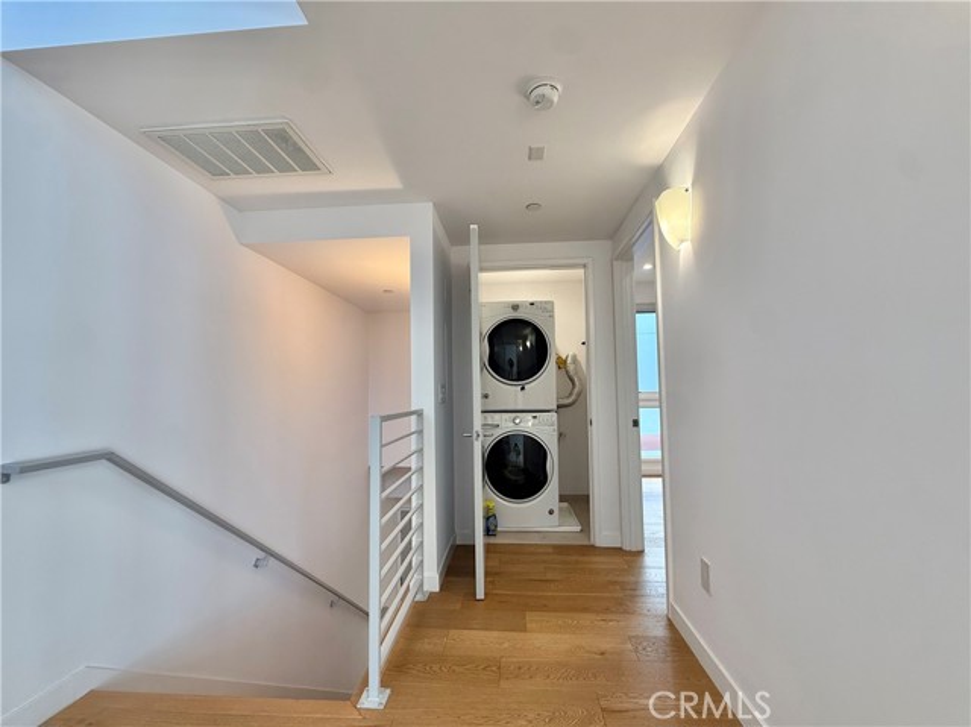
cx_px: 486
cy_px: 364
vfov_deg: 85.6
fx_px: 392
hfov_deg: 102.1
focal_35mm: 14
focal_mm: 2.22
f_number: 2.2
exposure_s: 1/120
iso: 125
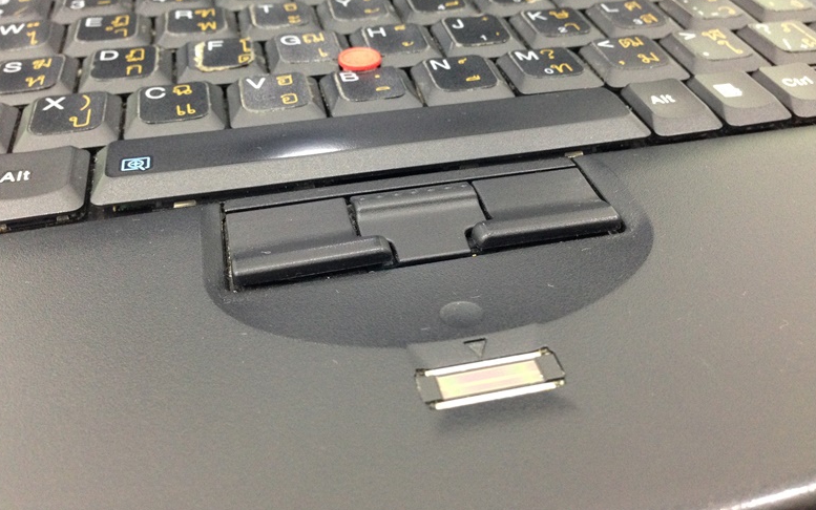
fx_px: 801
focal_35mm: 36
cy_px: 200
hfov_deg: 54.0
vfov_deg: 35.2
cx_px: 405
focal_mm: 4.12
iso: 250
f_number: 2.4
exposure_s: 1/20
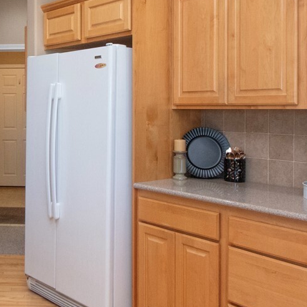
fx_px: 441
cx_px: 56
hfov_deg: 36.9
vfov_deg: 37.9
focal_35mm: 44
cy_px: 104
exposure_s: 1/60
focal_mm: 10
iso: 800
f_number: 9
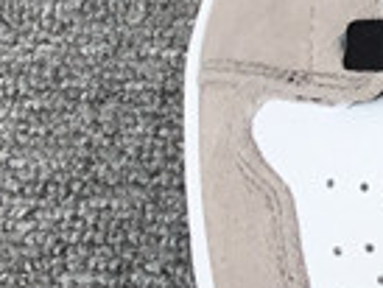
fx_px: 2259
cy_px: -94
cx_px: 786
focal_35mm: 204
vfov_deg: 7.2
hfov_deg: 9.1
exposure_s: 1/353
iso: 25
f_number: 2.4
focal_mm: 3.3
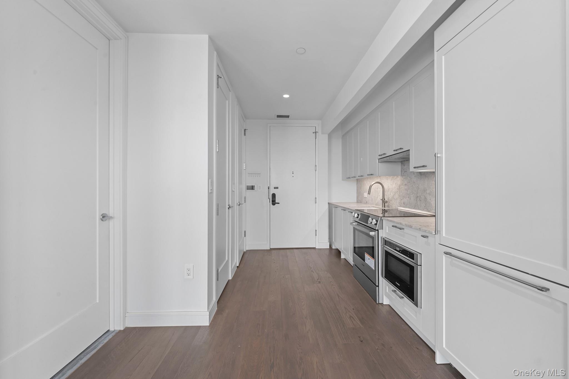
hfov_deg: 104.3
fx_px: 221
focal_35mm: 14
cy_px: 190
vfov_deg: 81.2
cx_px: 284
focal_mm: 14
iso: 500
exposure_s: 1/6
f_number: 10
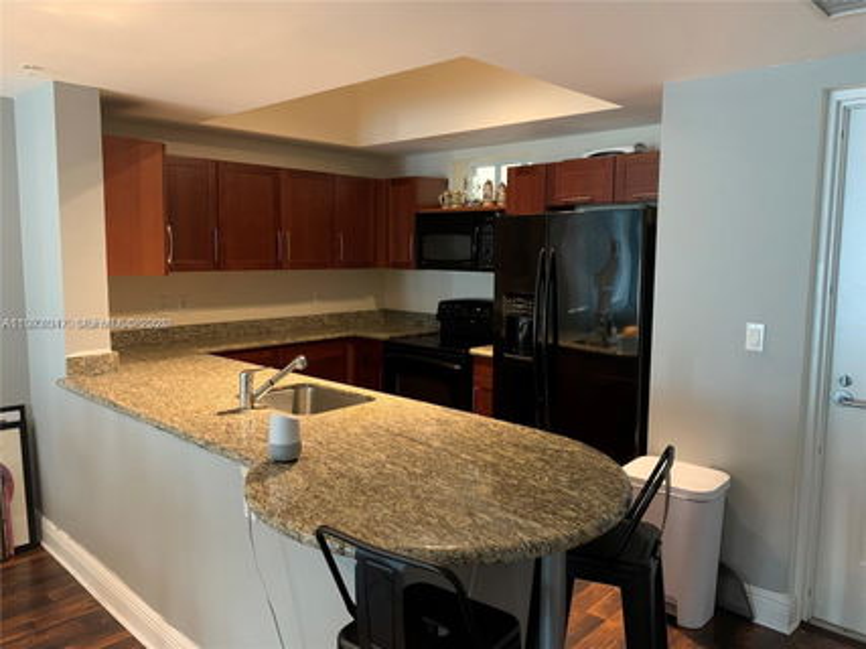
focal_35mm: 26
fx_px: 650
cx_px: 433
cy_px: 324
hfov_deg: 67.3
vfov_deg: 53.0
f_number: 1.8
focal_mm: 4.25
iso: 400
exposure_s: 1/30
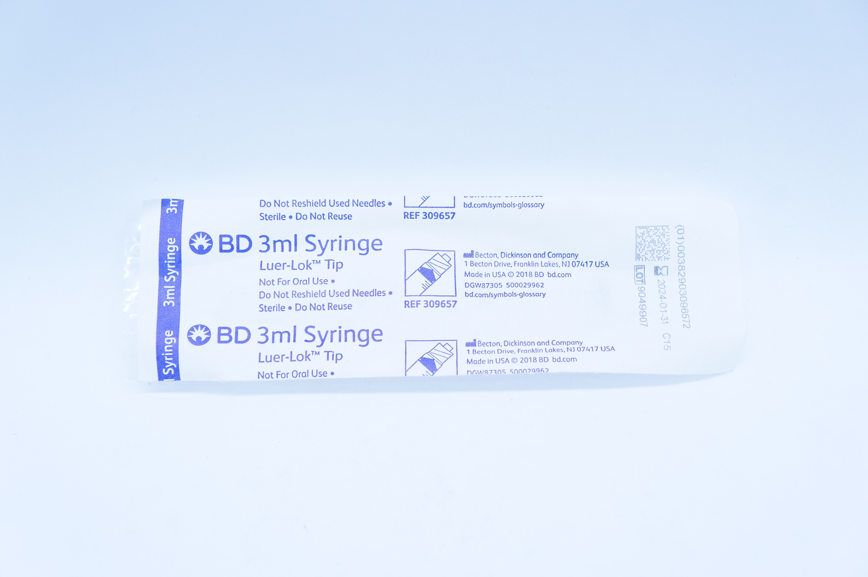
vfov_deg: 23.1
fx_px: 1409
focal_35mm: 58
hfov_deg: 34.2
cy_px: 288
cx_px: 434
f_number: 5.6
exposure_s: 1/160
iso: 800
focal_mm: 39
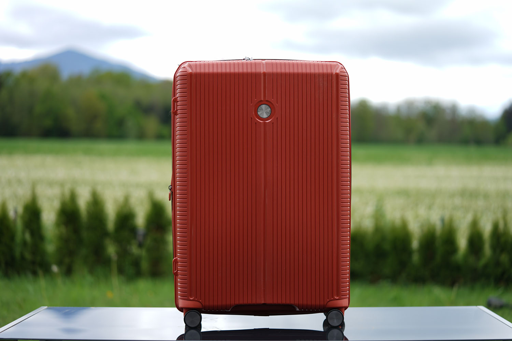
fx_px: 1280
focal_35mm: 90
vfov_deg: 15.2
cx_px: 256
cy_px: 170
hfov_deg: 22.6
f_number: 2.8
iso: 80
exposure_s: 1/320
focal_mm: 90
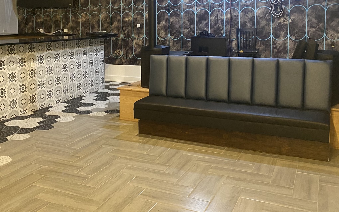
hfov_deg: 50.0
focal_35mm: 39
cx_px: 133
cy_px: 60
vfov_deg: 32.3
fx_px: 360
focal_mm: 4.25
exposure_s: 1/30
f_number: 1.8
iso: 640
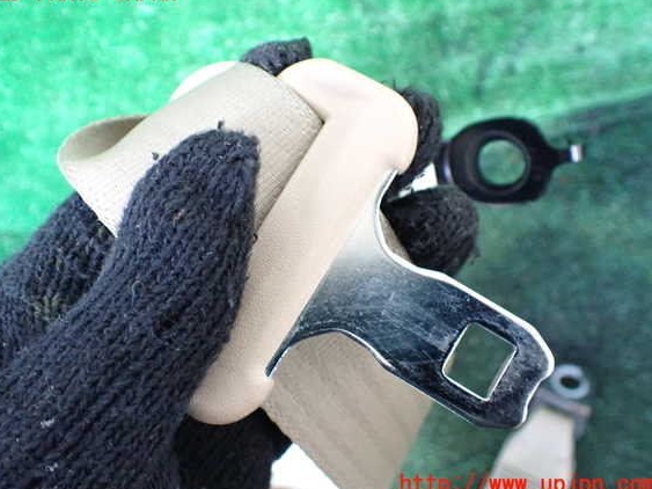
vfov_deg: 44.1
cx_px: 314
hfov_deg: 56.8
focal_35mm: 32
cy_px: 239
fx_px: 603
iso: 800
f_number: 2.3
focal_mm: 5.4
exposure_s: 1/50
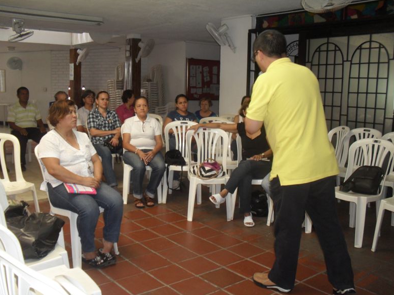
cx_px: 200
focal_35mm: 36
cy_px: 149
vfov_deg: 39.6
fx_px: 410
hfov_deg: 51.4
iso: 200
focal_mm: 6.3
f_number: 3.2
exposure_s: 1/45
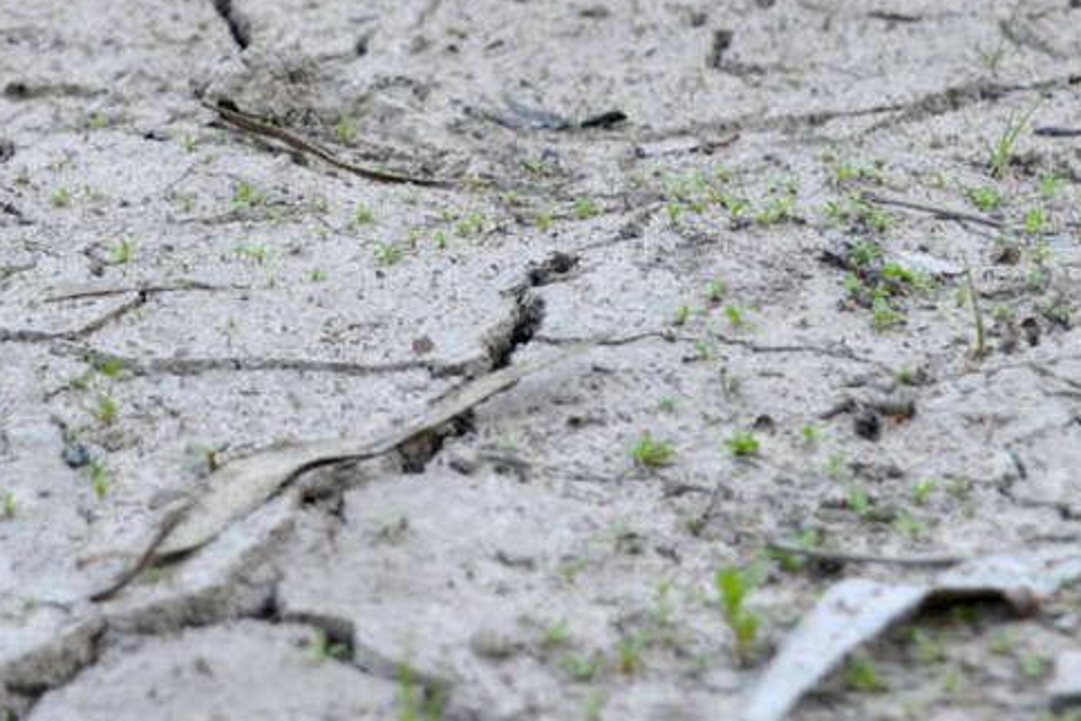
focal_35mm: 93
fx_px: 2800
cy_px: 92
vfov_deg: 14.5
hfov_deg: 21.8
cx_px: 356
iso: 400
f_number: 5.6
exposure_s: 1/125
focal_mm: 25
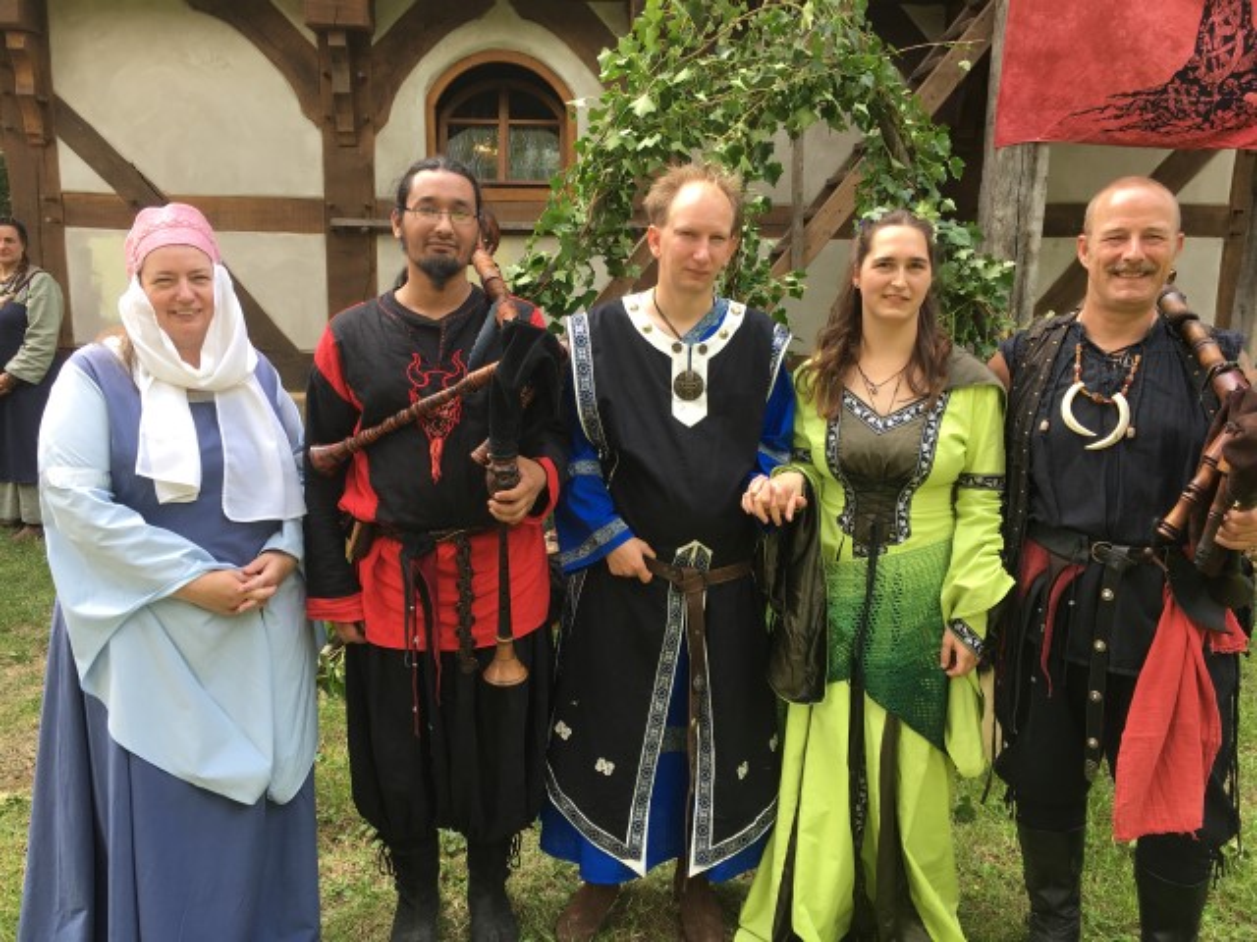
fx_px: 1053
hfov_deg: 61.7
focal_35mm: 29
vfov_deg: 48.2
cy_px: 471
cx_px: 628
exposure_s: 1/137
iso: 25
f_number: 2.2
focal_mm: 4.15
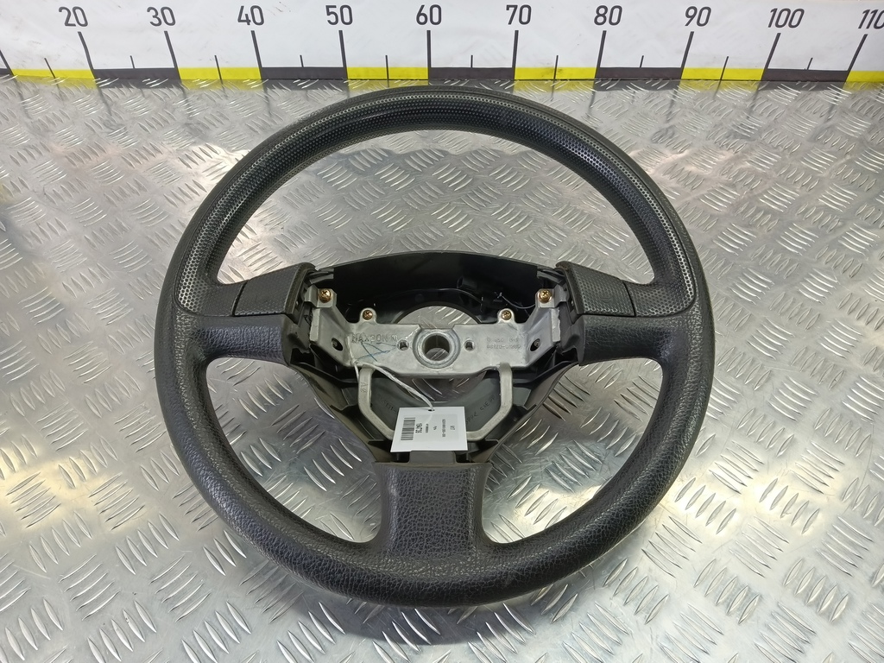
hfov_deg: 73.9
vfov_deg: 58.9
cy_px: 332
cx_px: 442
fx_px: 587
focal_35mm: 23
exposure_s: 1/50
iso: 136
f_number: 1.6
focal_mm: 4.11
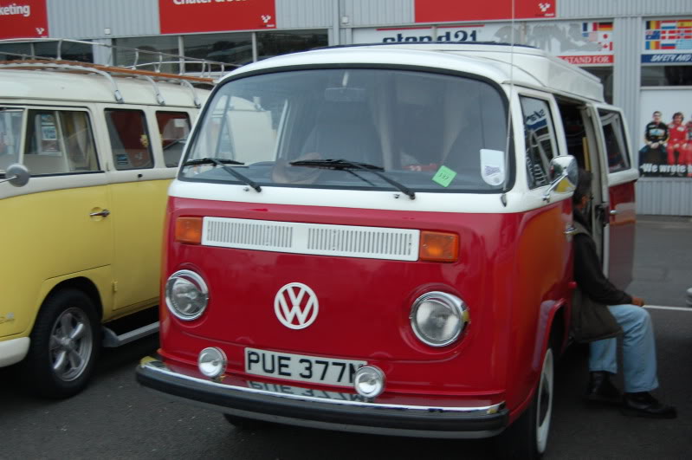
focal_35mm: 48
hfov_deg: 41.2
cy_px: 230
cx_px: 346
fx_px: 922
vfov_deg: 28.0
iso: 640
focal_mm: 32
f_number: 4.5
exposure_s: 1/30
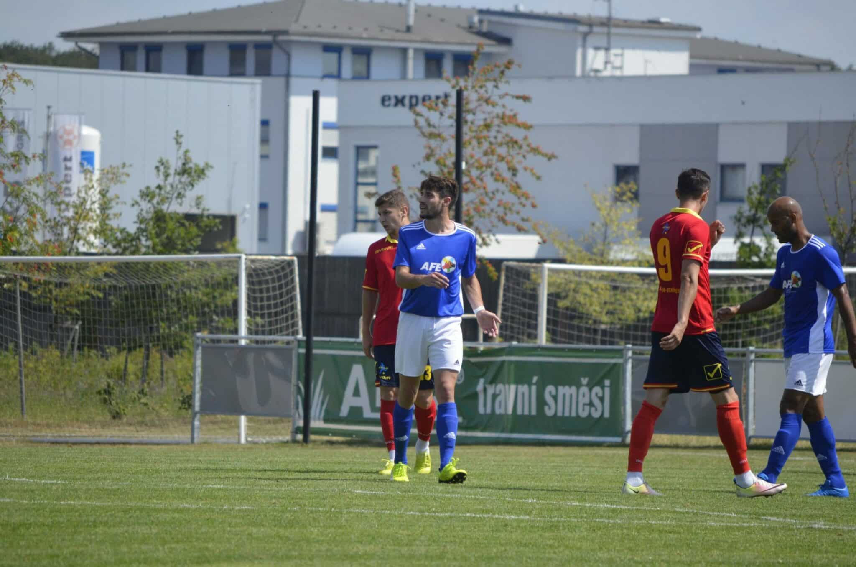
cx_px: 428
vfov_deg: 4.6
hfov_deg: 6.9
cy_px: 284
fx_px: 7118
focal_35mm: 300
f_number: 6.3
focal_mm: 200
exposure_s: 1/1600
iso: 400
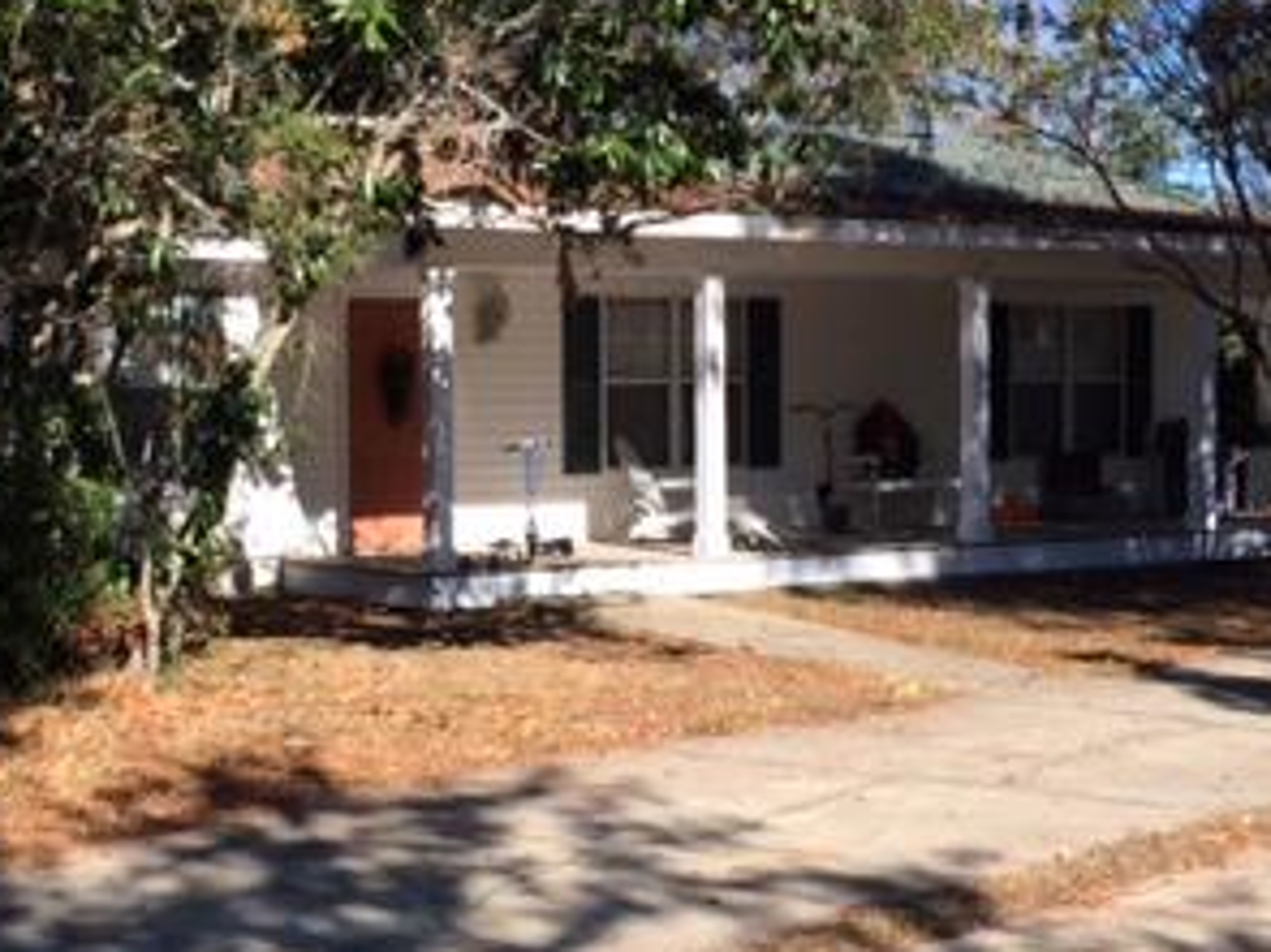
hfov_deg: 30.7
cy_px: 491
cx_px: 629
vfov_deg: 23.3
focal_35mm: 63
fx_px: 2312
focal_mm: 4.15
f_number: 2.2
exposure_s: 1/1208
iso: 32
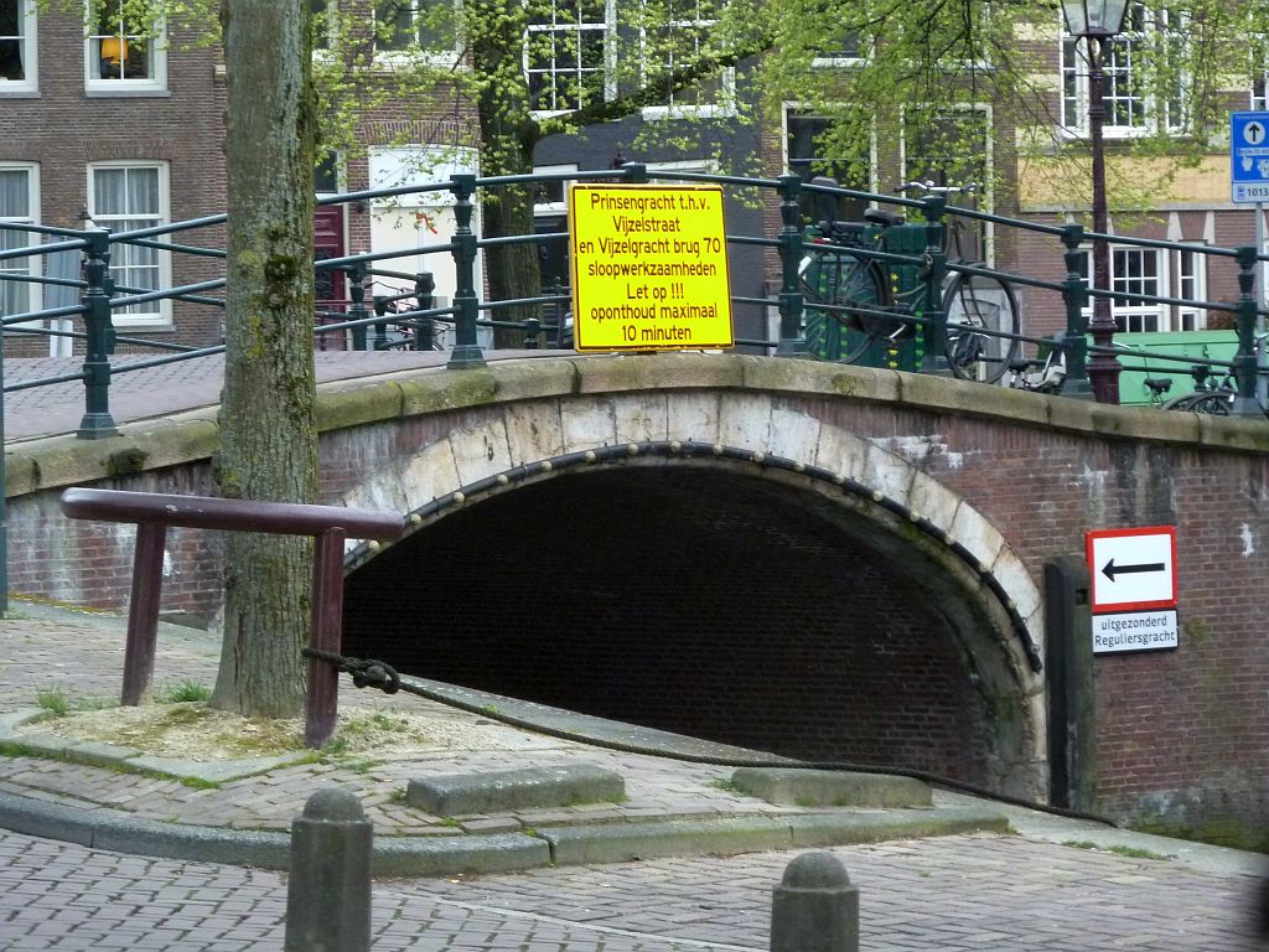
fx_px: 6195
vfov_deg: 8.8
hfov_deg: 11.7
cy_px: 476
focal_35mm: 169
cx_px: 634
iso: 400
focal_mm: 27.8
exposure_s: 1/40
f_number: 4.5
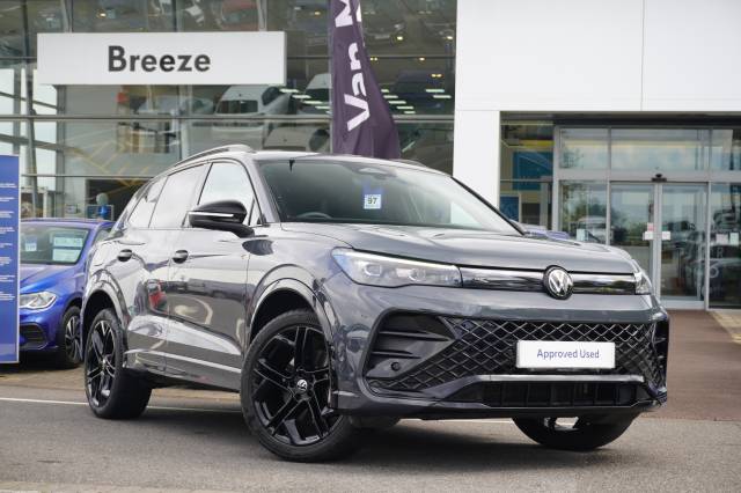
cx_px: 370
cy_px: 246
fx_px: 1296
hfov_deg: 31.9
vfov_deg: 21.5
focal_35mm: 63
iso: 100
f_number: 5.6
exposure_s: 1/80
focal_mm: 42
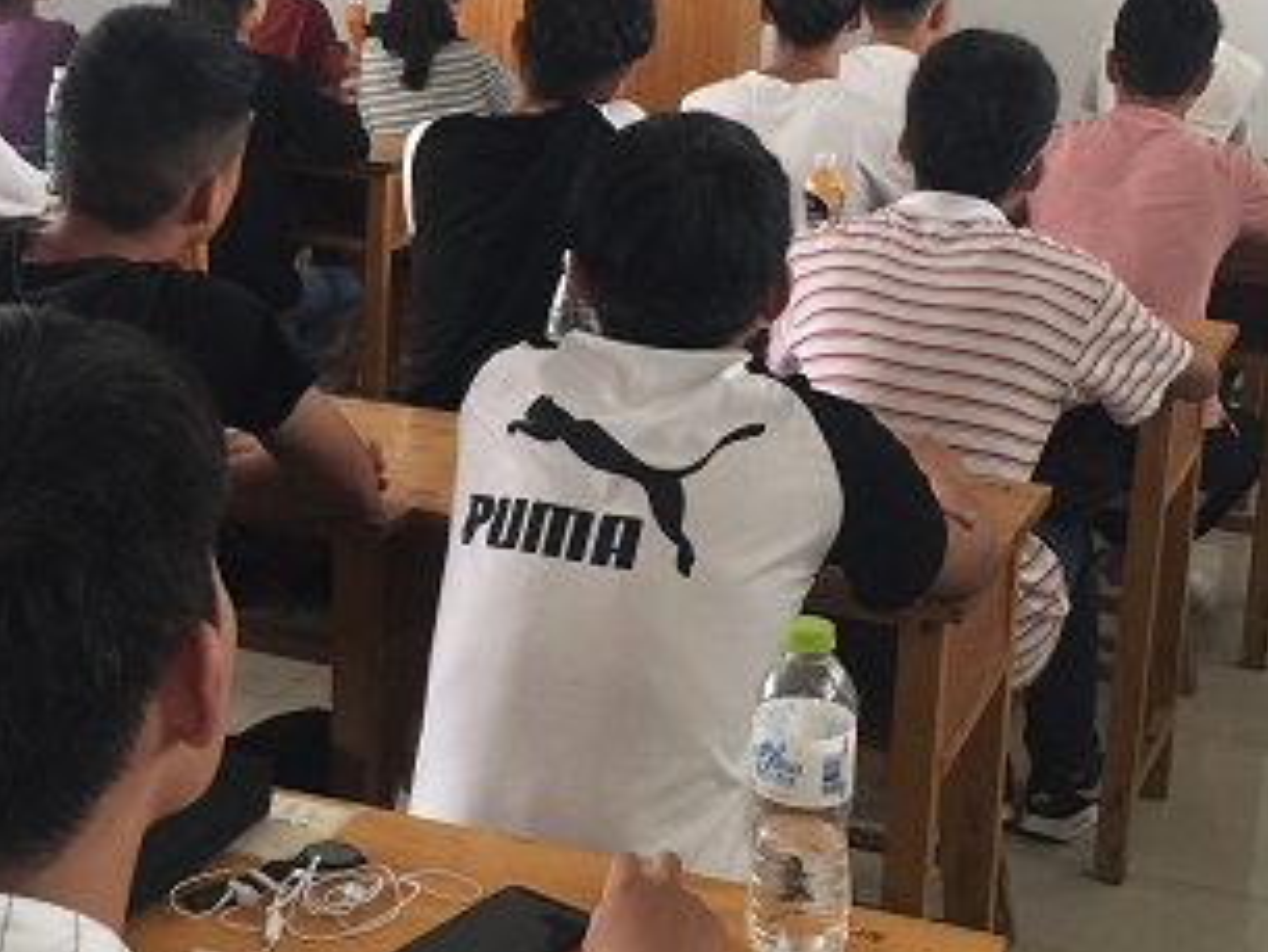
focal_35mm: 57
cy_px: 391
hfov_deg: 33.7
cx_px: 528
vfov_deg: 25.6
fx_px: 2089
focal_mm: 4.15
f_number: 2.2
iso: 80
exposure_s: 1/17
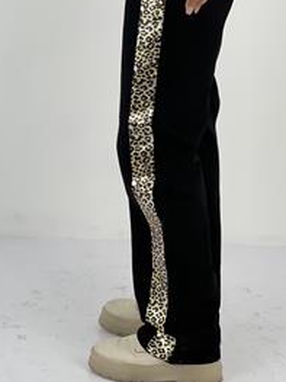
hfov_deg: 12.2
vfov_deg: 16.2
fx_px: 1334
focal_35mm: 121
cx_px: 112
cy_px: 123
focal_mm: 9
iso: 32
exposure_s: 1/100
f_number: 2.8
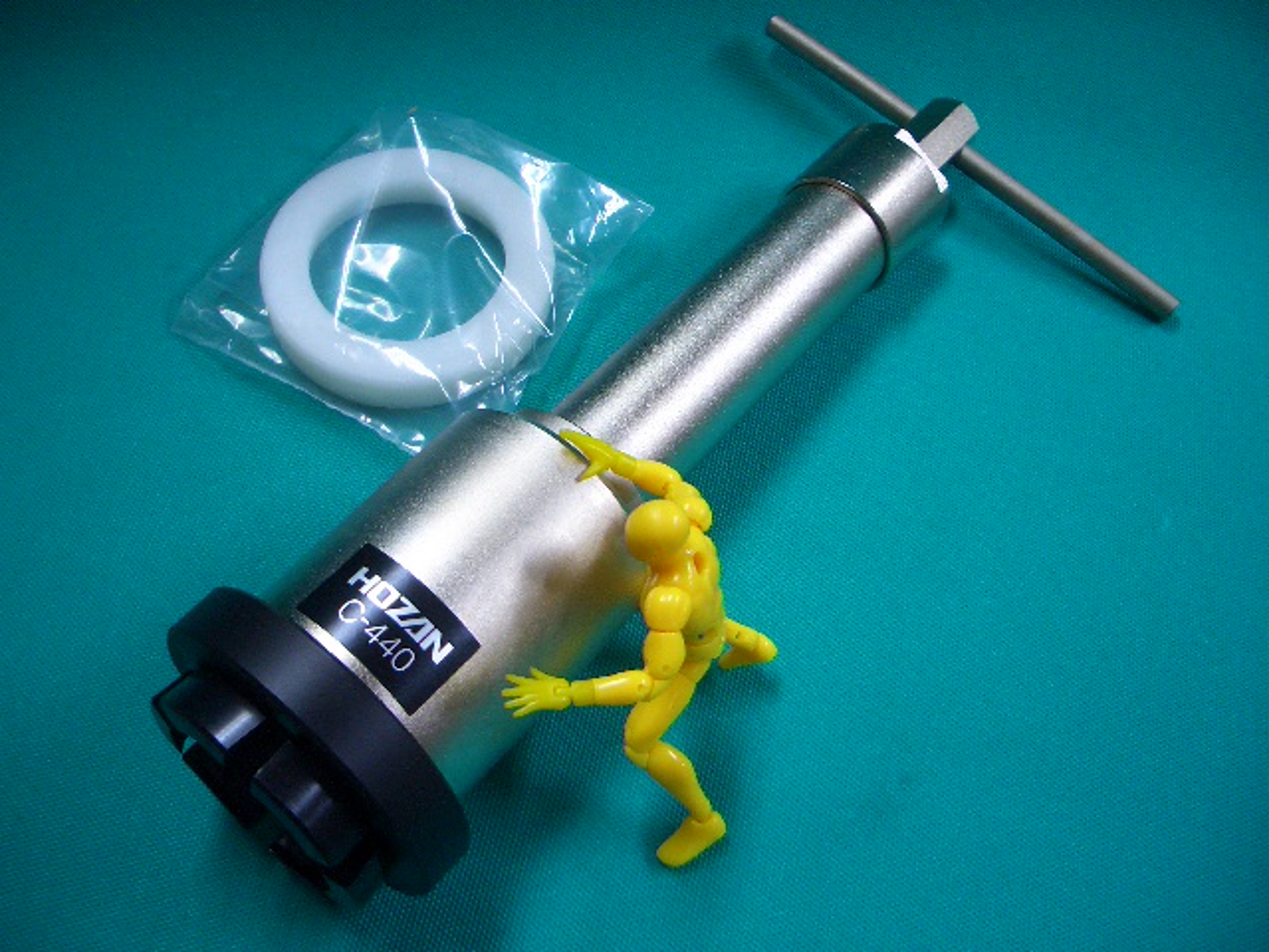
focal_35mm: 35
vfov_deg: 40.7
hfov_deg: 52.6
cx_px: 634
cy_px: 476
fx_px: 1283
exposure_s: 1/25
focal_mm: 5.8
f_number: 2.6
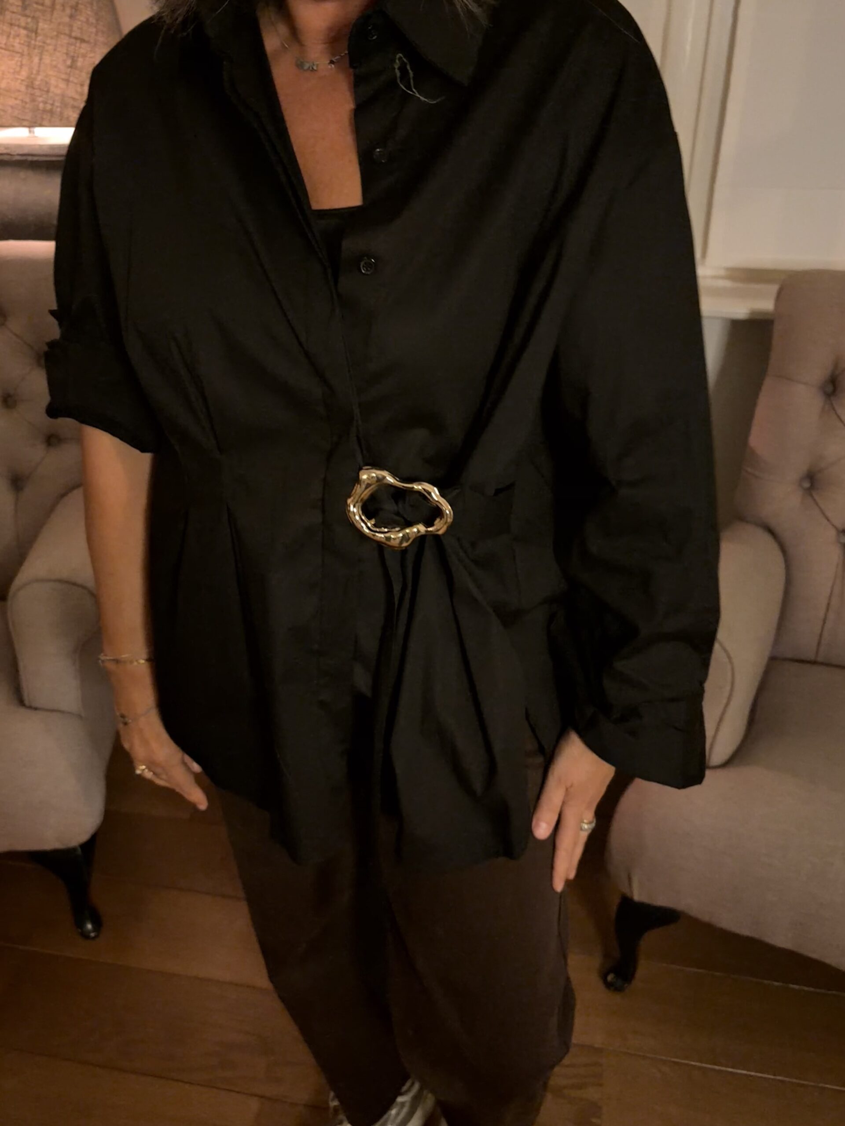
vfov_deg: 67.3
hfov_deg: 53.1
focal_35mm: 26
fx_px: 846
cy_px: 563
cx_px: 422
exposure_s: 1/15
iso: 1250
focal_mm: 5.96
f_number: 1.6
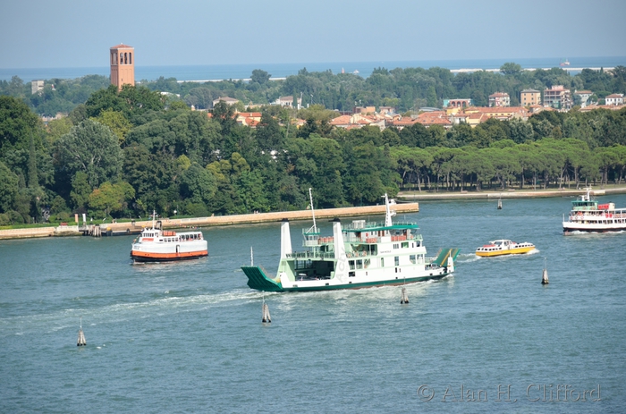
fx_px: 3903
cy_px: 207
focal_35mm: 225
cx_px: 313
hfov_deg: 9.2
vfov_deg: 6.1
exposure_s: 1/400
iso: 100
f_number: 5.6
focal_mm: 150
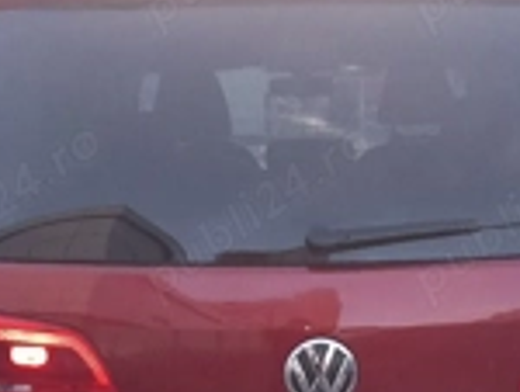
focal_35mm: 72
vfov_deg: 18.9
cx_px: 326
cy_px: 524
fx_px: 1083
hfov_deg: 26.9
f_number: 1.8
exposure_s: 1/50
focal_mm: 4
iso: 80
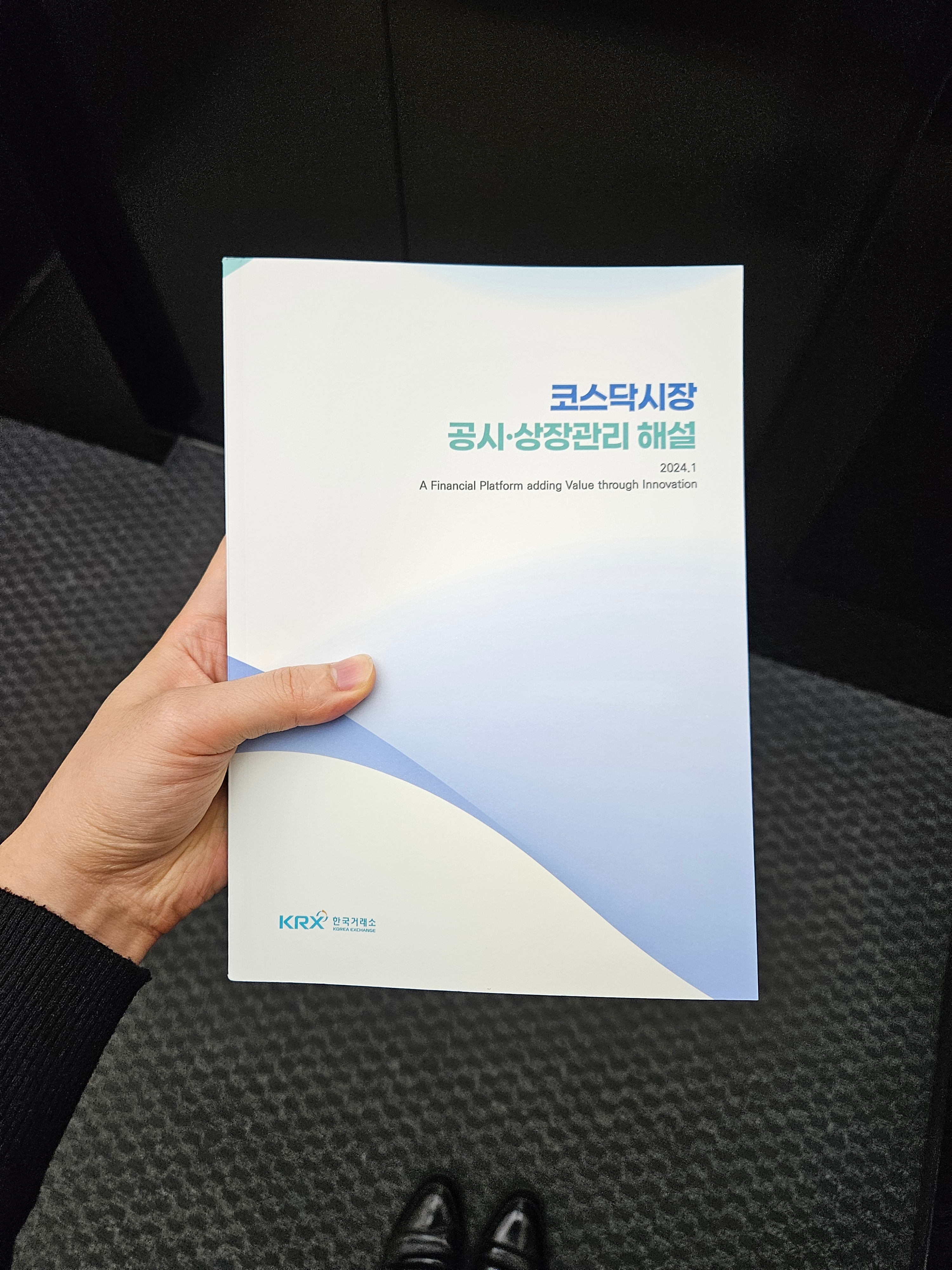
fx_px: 843
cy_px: 635
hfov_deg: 58.9
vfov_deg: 73.9
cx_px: 476
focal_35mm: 23
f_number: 1.8
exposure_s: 1/359
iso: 320
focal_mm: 5.4
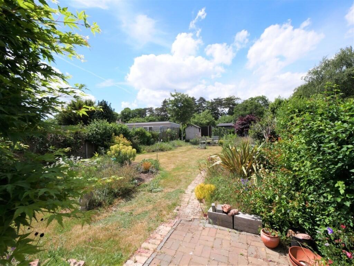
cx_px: 177
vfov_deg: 78.2
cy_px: 133
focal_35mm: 16
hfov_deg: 94.5
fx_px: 164
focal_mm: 8
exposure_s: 1/500
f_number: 8
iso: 200
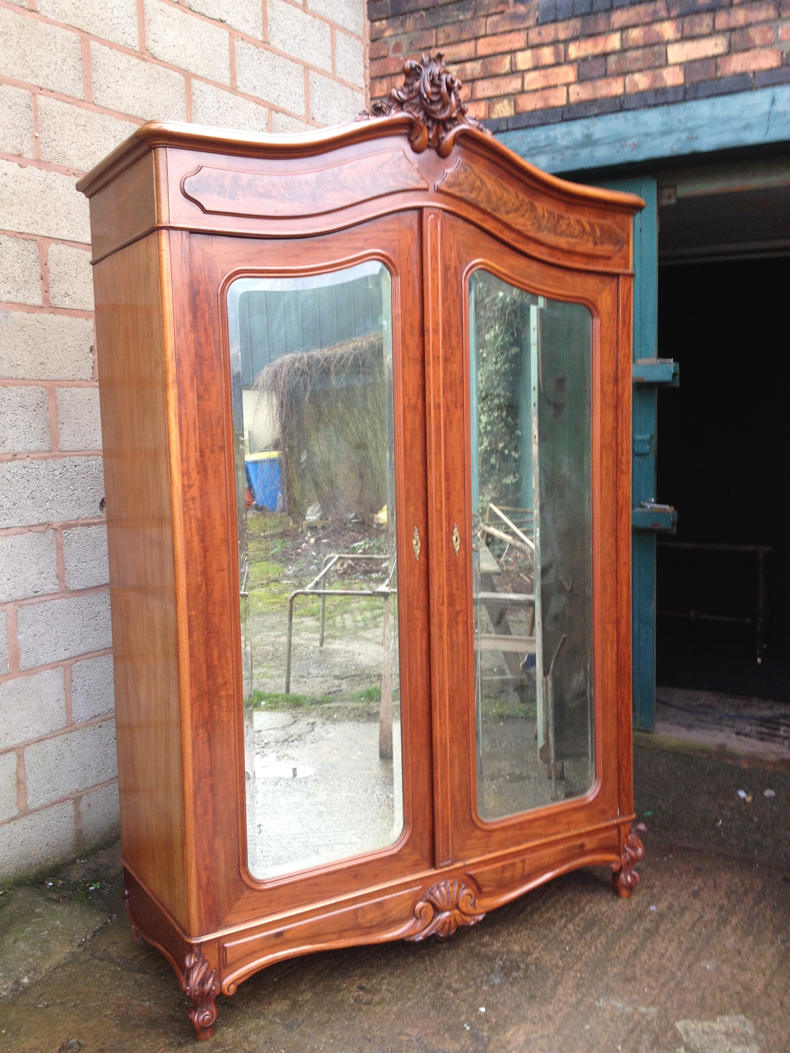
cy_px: 526
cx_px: 395
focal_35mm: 35
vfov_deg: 52.6
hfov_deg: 40.7
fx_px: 1065
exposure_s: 1/120
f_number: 2.4
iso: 80
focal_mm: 4.28
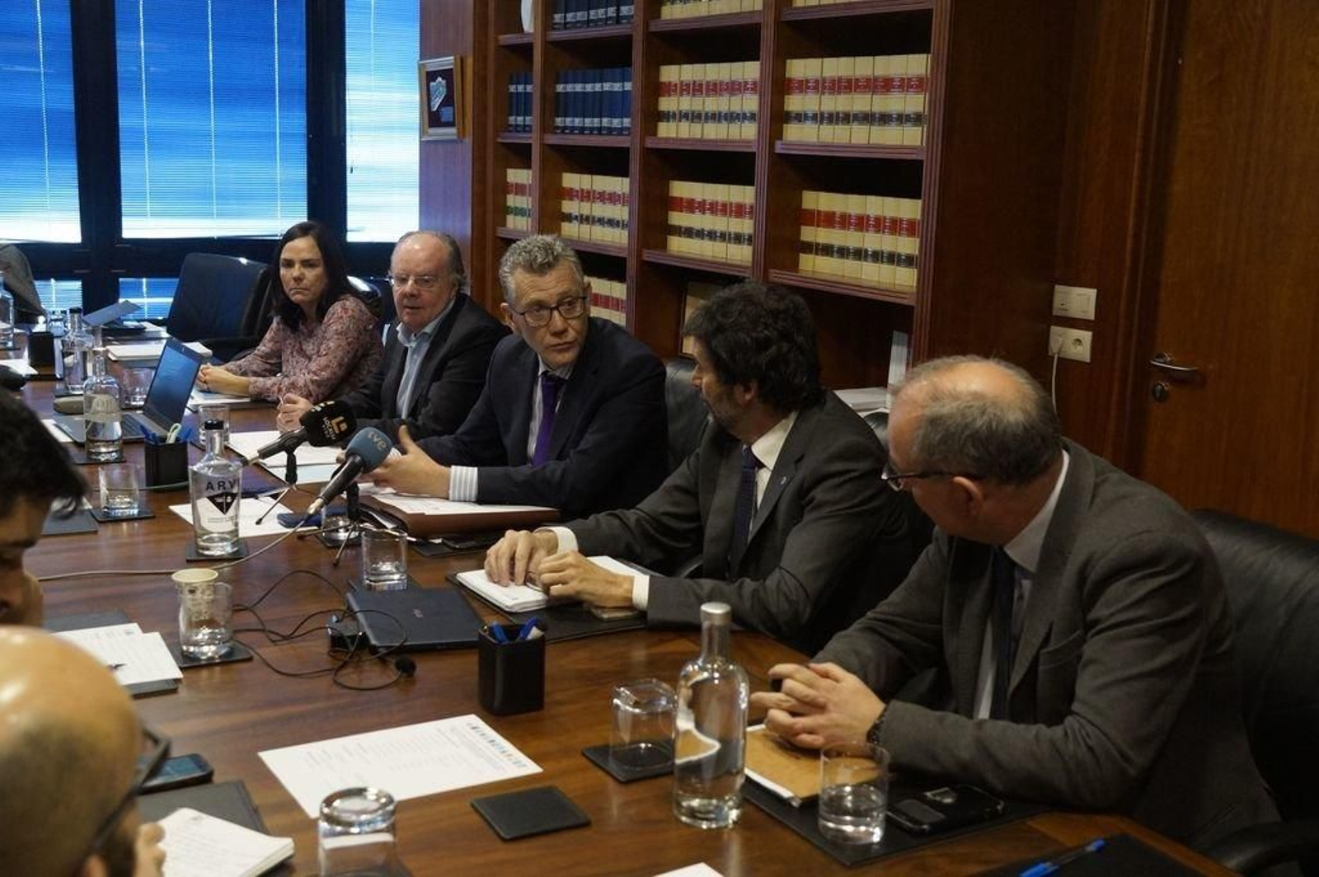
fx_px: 1428
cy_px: 438
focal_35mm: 39
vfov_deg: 34.2
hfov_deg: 49.6
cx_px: 660
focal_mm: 26
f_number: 4.5
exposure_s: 1/60
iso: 1600
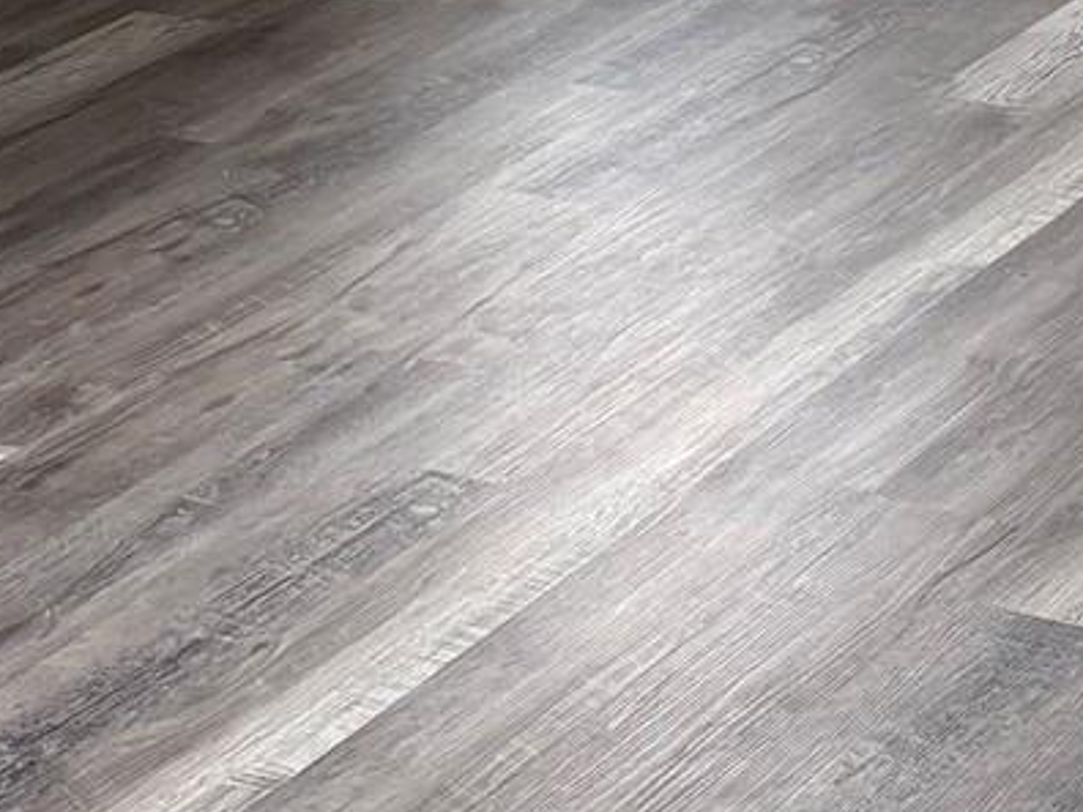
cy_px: -383
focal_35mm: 124
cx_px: 944
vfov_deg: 11.5
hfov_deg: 15.7
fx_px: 3879
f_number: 1.78
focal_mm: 6.76
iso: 200
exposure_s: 1/121
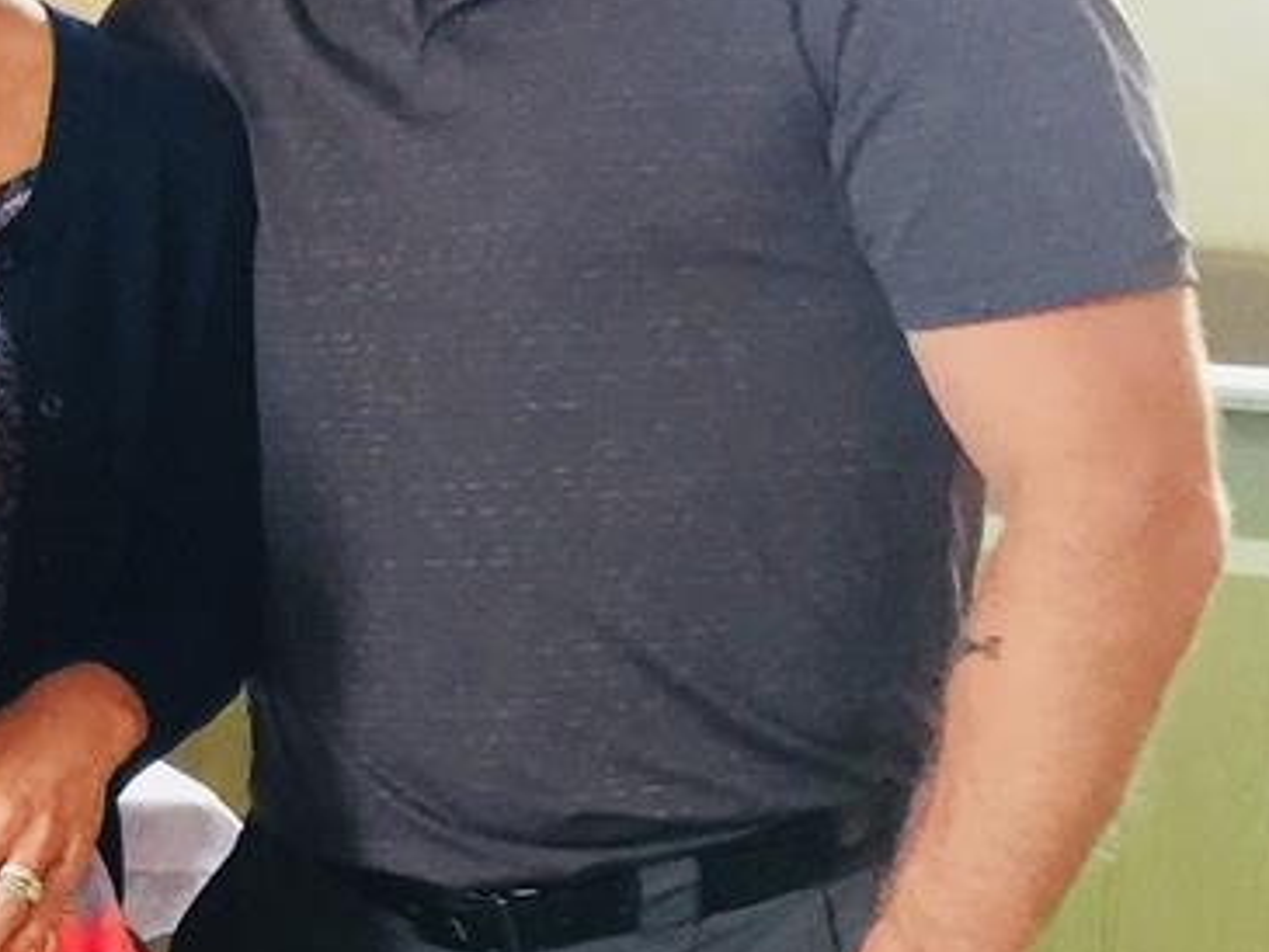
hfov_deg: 13.4
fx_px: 4657
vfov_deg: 11.6
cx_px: -1217
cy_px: 889
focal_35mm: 127
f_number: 2.2
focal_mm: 4.15
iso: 80
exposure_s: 1/17
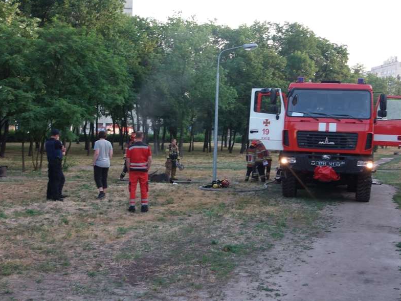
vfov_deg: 29.1
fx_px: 579
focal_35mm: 50
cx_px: 203
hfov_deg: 38.2
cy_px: 149
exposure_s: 1/50
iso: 100
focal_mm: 8.7
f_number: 3.8
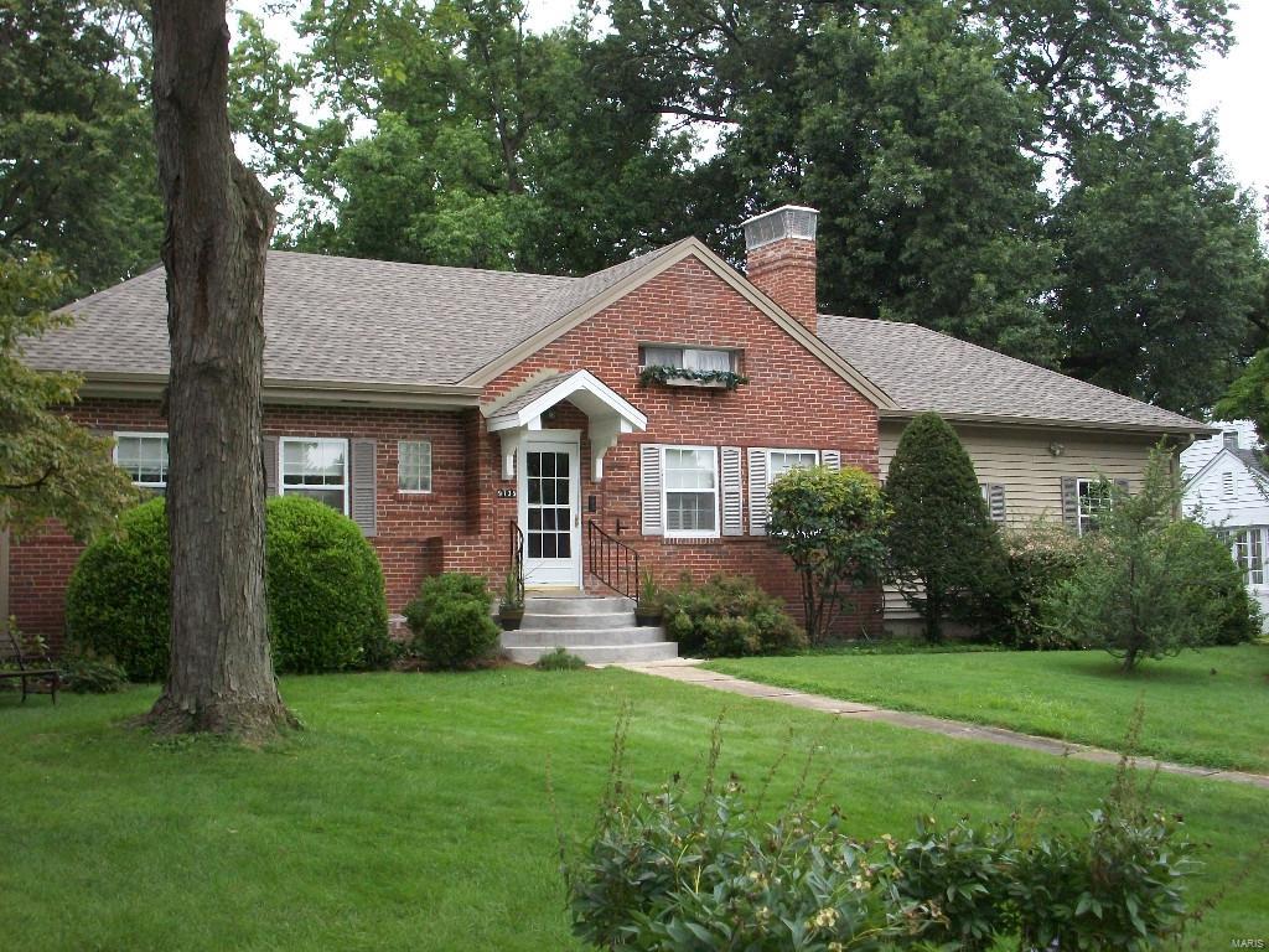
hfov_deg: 42.9
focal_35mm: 44
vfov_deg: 32.9
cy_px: 476
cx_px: 634
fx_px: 1613
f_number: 3.5
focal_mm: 7.8
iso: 264
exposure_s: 1/160
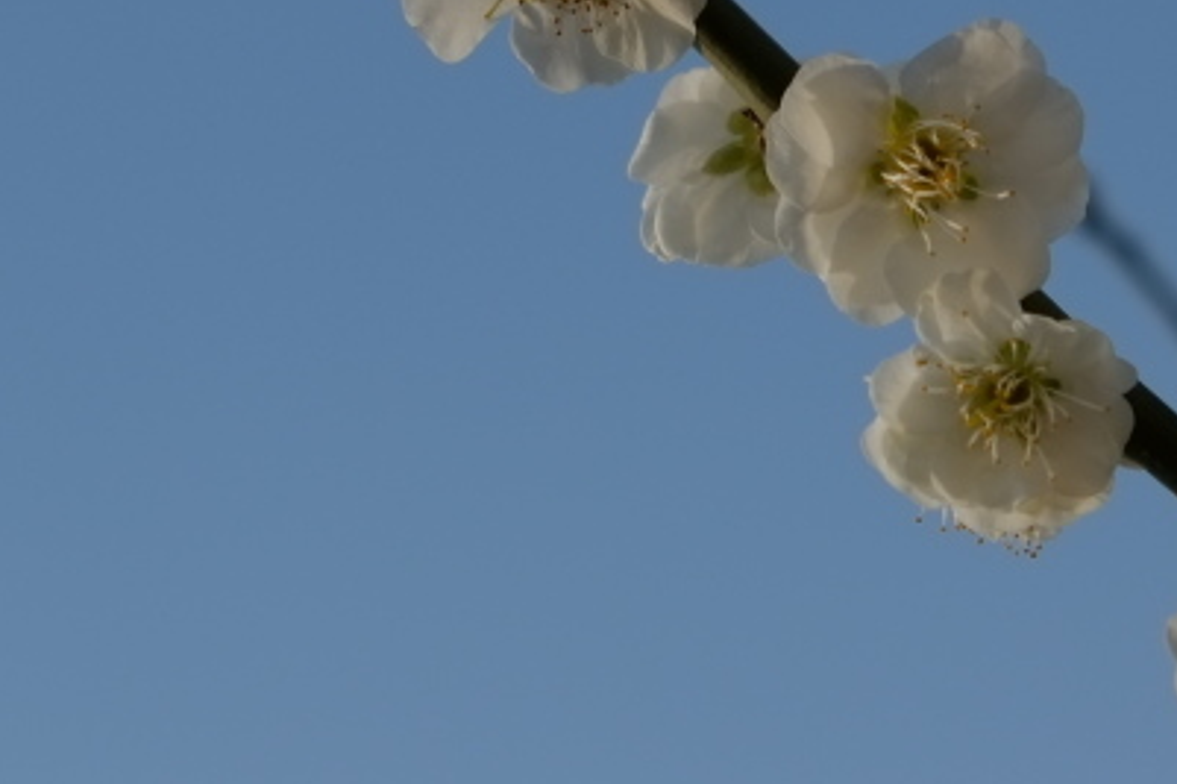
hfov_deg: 9.7
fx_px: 6928
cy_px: 307
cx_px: 1016
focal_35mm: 212
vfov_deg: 6.5
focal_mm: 55
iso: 200
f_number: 4
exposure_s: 1/3300
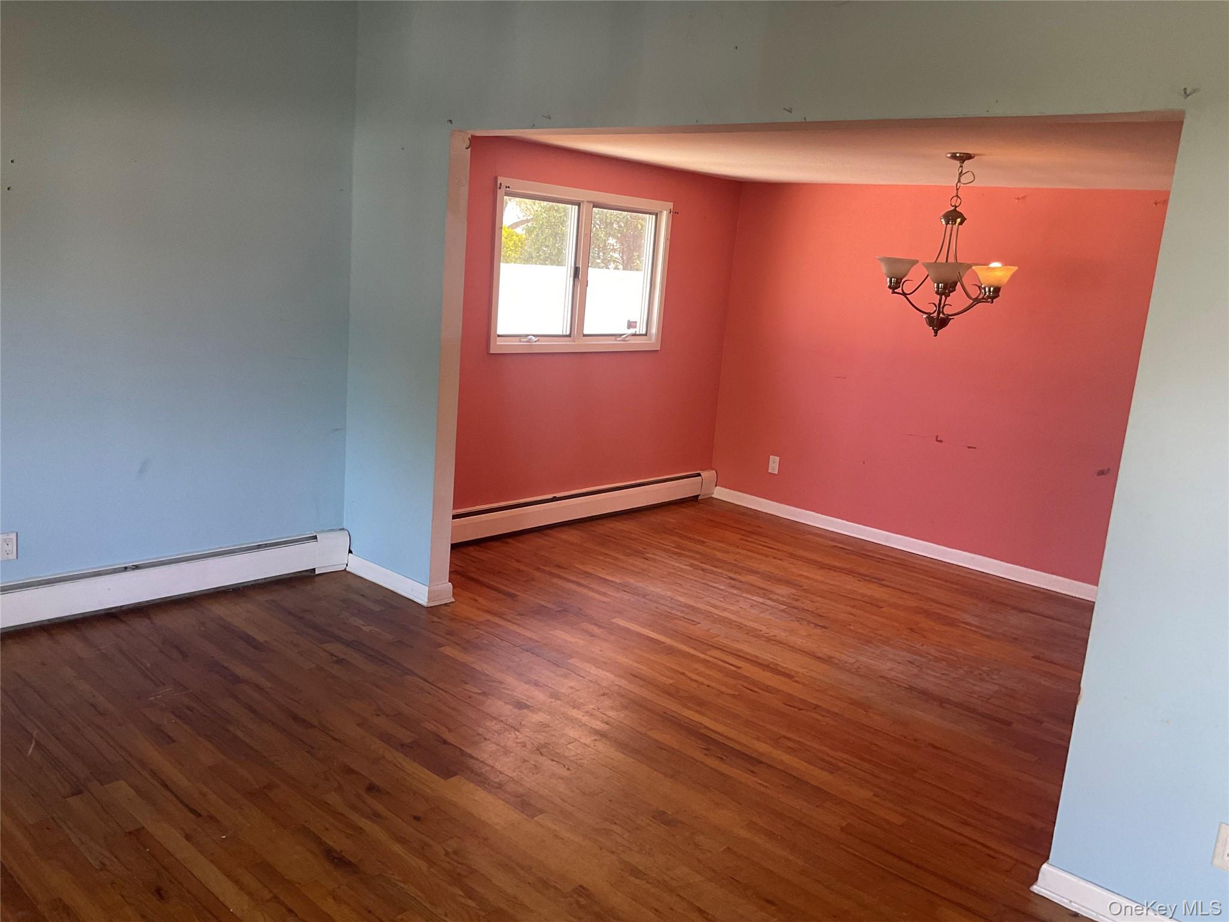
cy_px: 461
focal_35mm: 29
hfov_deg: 61.7
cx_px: 614
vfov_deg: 48.2
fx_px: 1030
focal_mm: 3
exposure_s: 1/60
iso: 80
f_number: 1.8
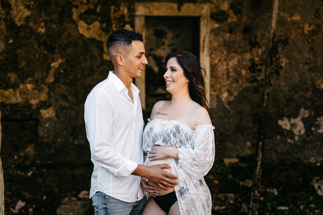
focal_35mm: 50
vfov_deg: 27.0
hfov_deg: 39.6
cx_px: 162
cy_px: 108
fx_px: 449
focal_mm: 50
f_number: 2.8
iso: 100
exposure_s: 1/500
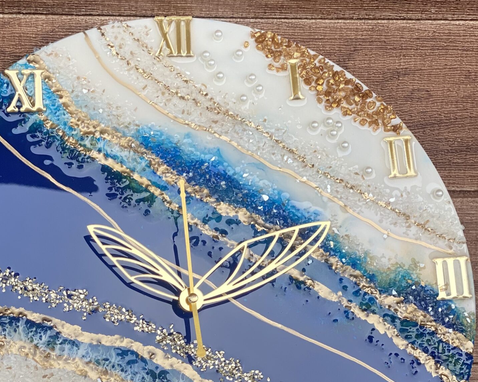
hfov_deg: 21.0
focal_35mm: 91
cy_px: 296
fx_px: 1287
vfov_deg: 16.8
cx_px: 192
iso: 50
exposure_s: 1/100
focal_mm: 6
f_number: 2
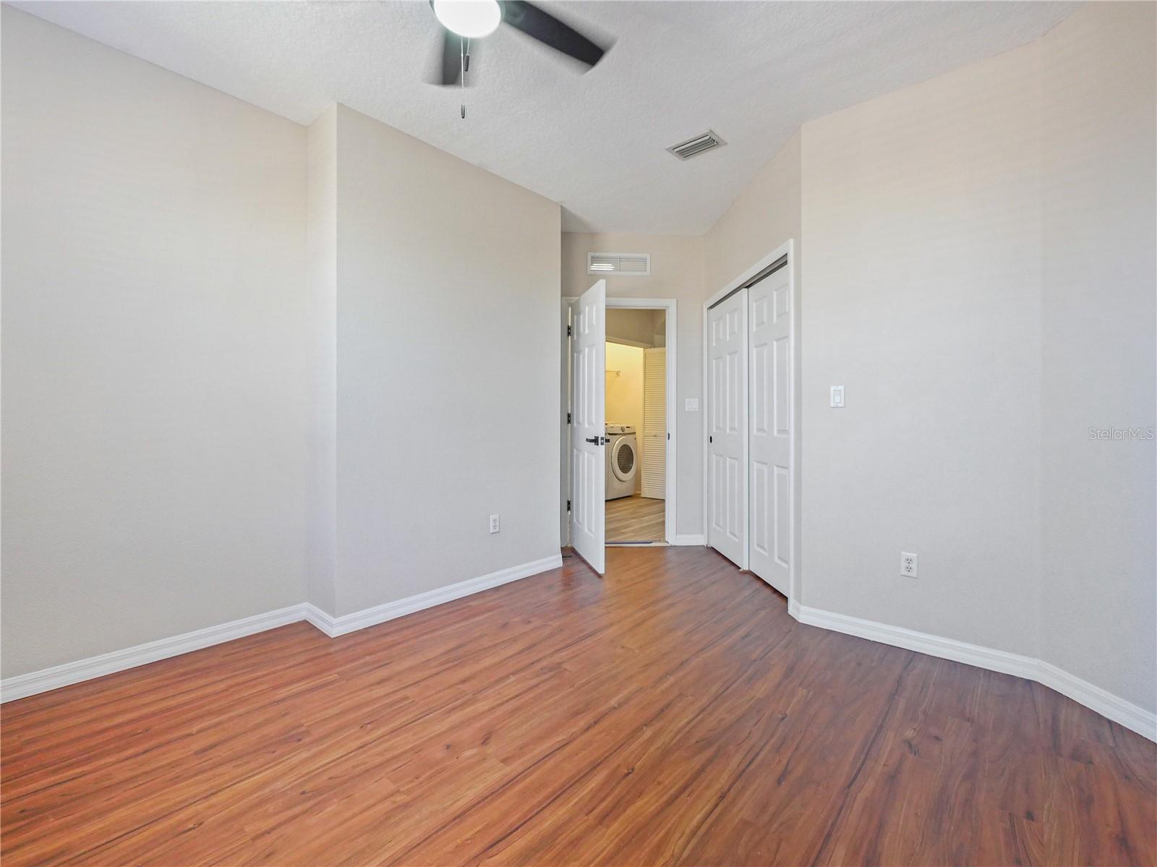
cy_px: 434
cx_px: 578
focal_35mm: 14
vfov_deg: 85.6
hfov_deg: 102.1
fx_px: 468
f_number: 4
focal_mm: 7
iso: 1250
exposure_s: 1/60
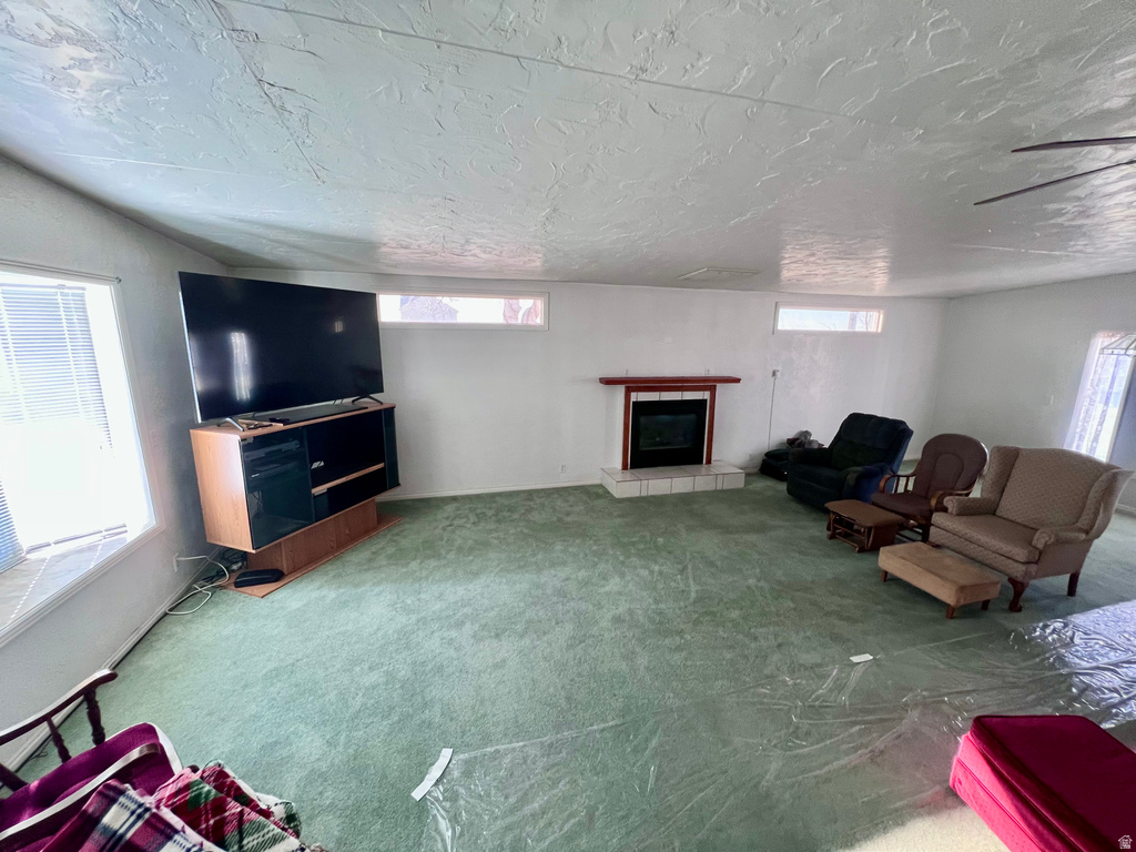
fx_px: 427
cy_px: 426
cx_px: 568
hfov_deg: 106.2
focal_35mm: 13
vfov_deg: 89.9
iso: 250
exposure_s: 1/60
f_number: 1.8
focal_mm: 1.57
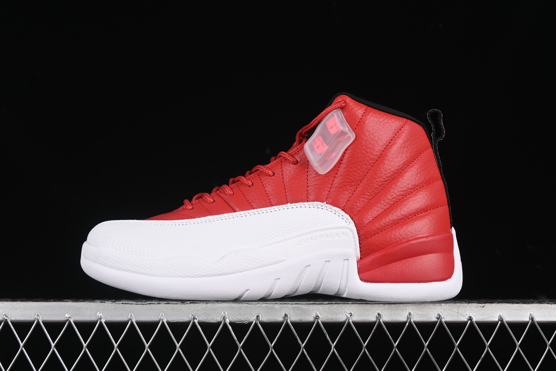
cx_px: 278
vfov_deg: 18.2
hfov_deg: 27.0
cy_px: 186
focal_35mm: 75
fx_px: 1158
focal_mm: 50
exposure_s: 1/80
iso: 160
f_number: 8
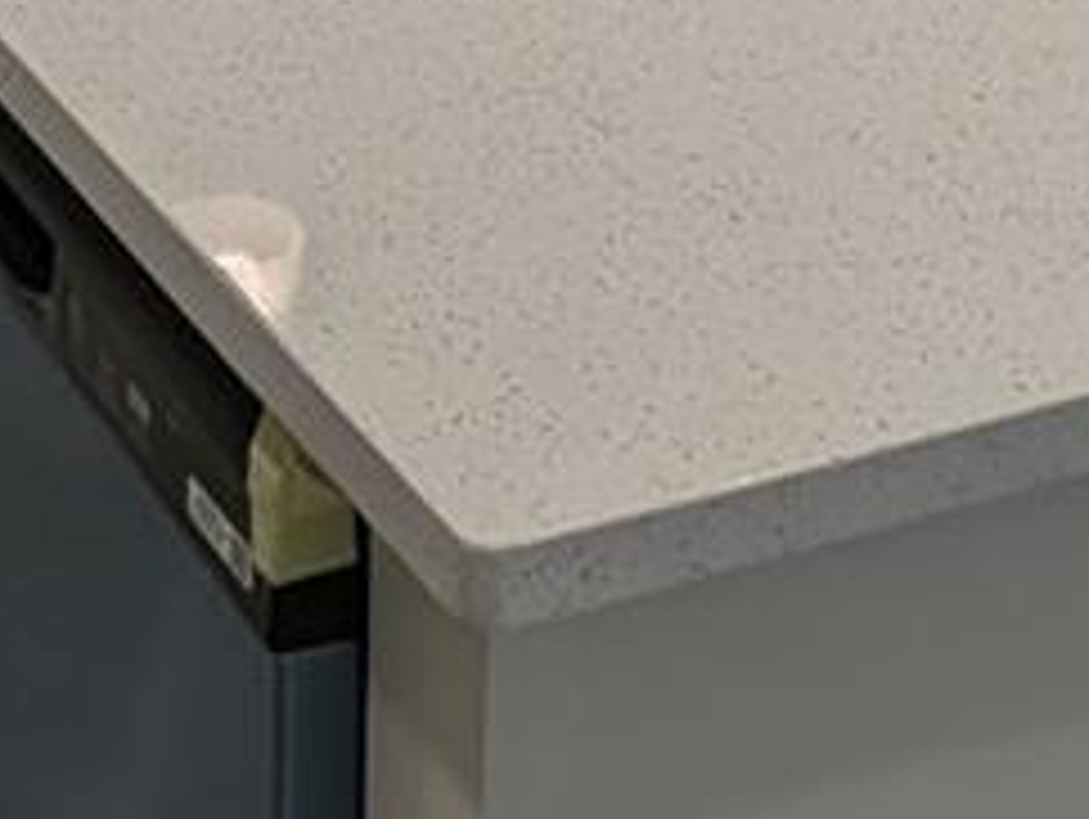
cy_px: -896
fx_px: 2488
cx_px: -166
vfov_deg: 14.8
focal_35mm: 79
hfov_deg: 22.9
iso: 48
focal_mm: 2.23
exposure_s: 1/138
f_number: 1.95
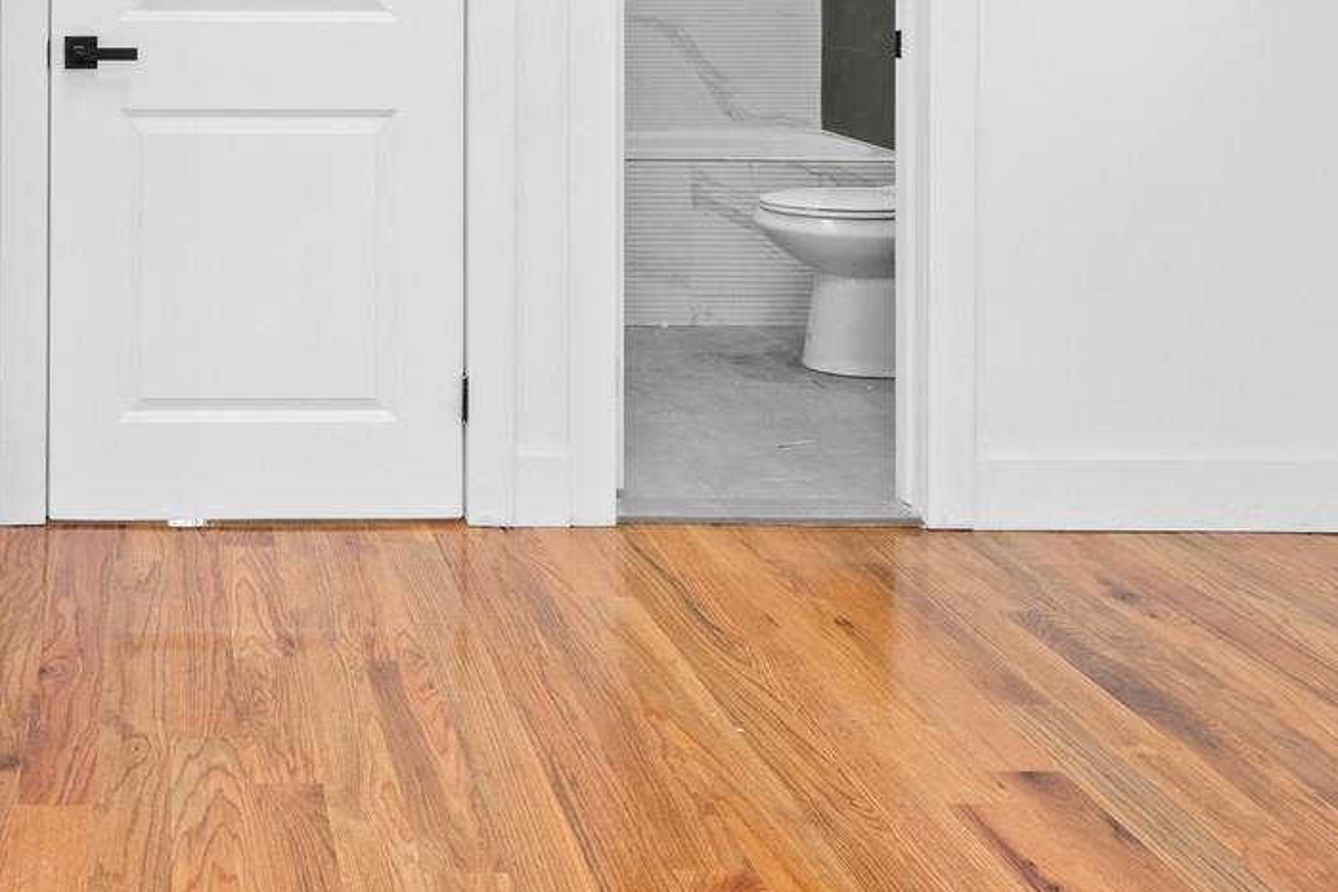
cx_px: 193
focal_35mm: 41
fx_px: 1524
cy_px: -28
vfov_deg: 30.1
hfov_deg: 44.1
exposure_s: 1/15
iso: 1250
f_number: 8
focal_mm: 14
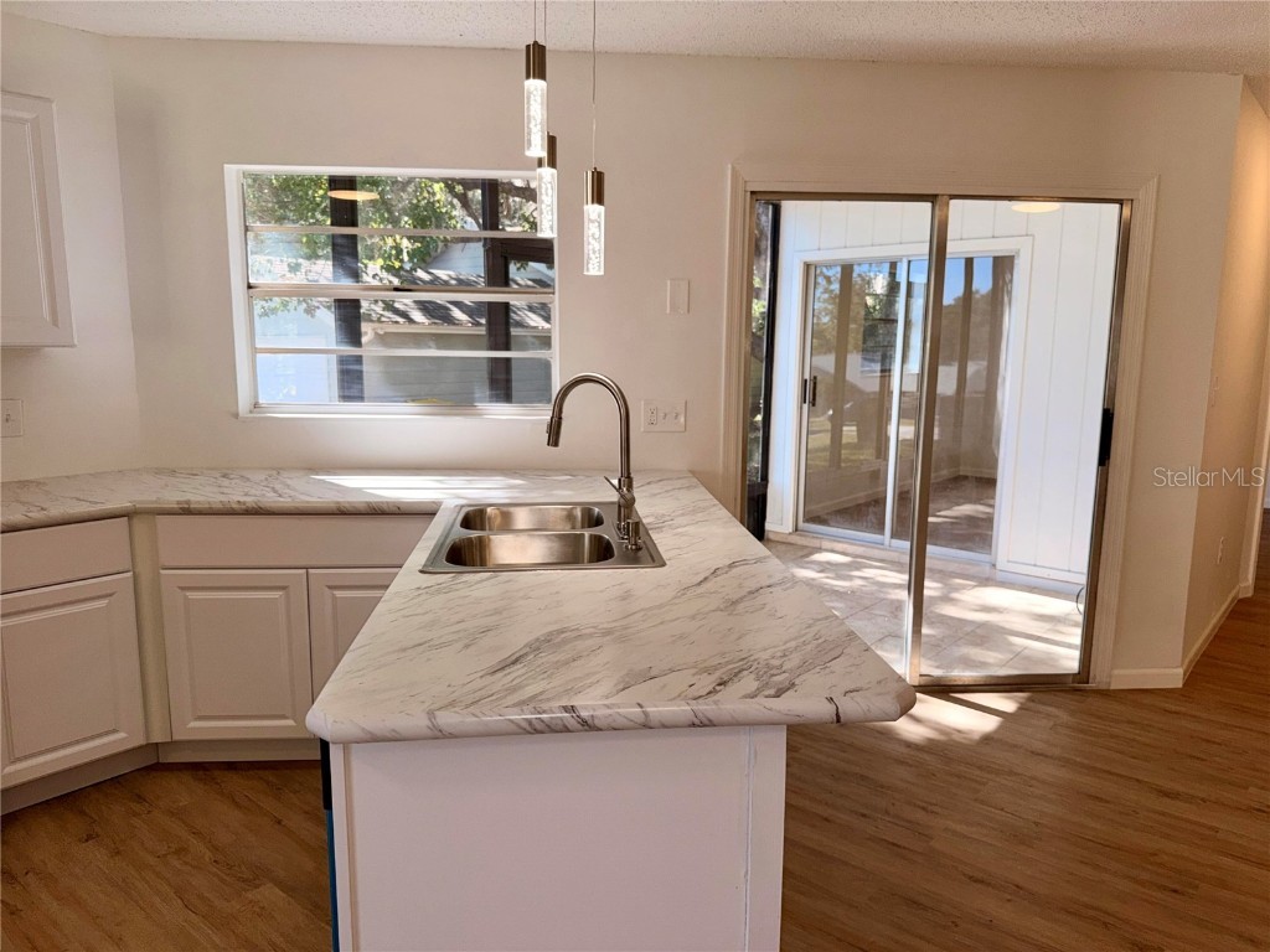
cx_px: 635
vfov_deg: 56.8
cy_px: 476
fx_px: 881
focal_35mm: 24
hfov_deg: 71.6
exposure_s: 1/284
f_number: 1.78
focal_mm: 6.76
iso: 50
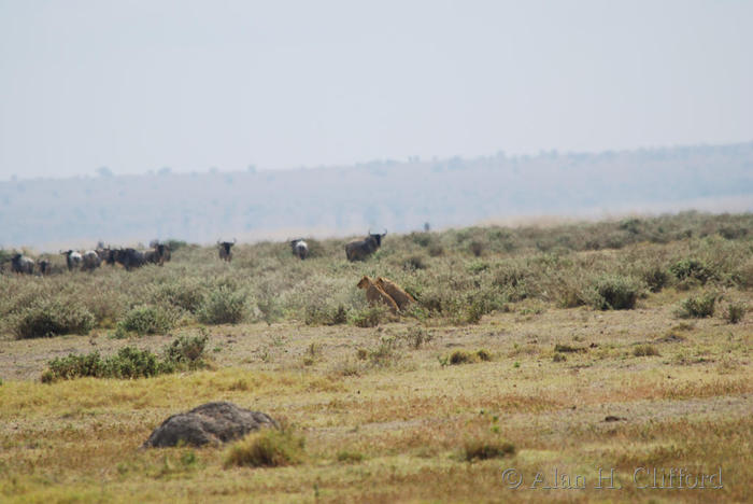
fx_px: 12560
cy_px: 252
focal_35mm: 600
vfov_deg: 2.3
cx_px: 376
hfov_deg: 3.4
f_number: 5.6
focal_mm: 400
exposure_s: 1/640
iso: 180
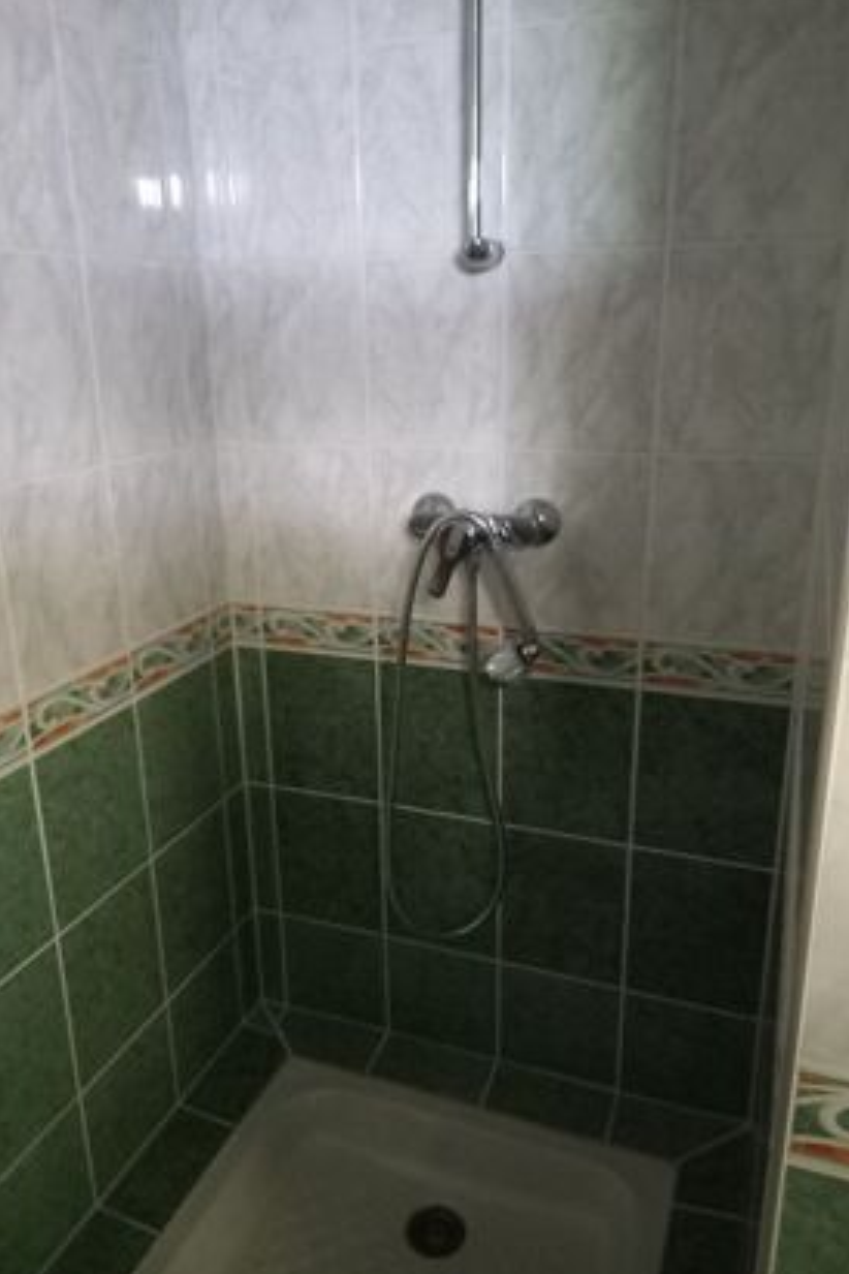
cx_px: 415
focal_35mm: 27
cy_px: 643
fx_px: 955
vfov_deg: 67.4
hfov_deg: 47.9
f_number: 2
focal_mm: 4.6
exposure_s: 1/10.9
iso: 2000
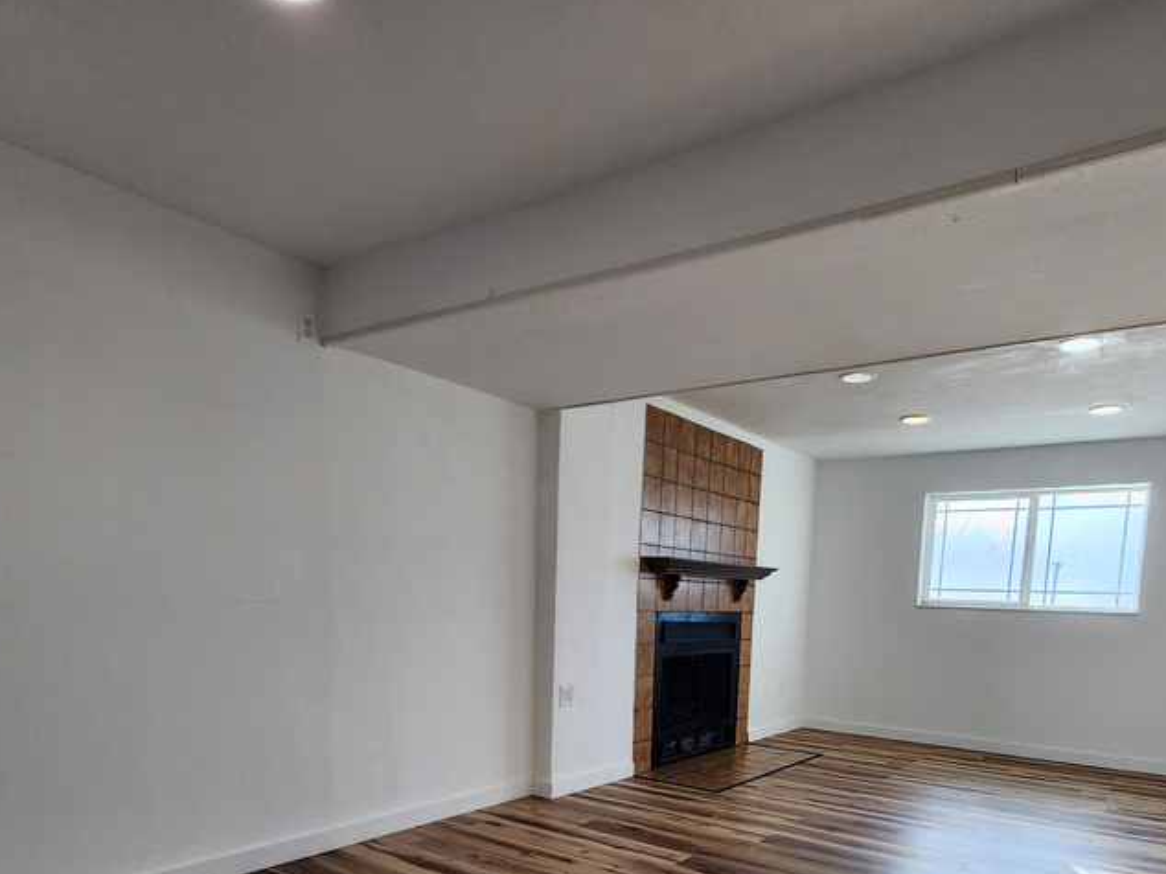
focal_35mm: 21
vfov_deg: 58.6
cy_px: 697
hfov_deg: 78.9
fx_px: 707
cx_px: 618
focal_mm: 2.2
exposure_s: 1/120
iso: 100
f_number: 2.2
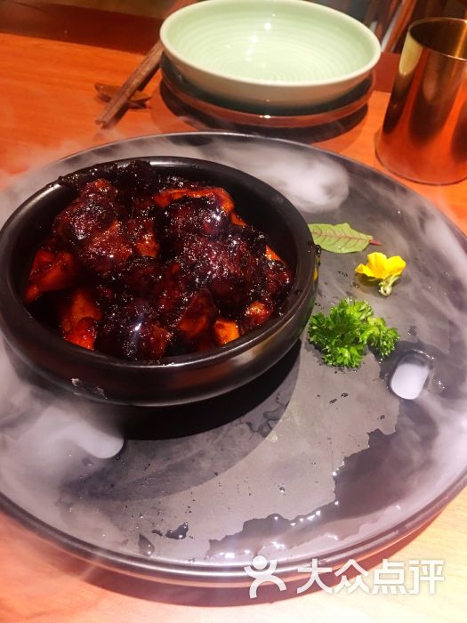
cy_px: 312
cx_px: 234
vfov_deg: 61.7
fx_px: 522
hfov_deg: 48.2
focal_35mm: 29
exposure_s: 1/8
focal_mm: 4.15
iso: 100
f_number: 2.2
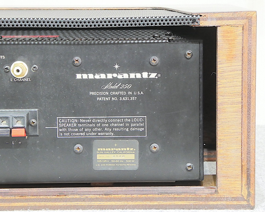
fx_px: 808
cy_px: 107
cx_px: 125
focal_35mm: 103
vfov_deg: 14.9
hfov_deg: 18.6
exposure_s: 1/6
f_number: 6.3
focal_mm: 17.5
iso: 1600
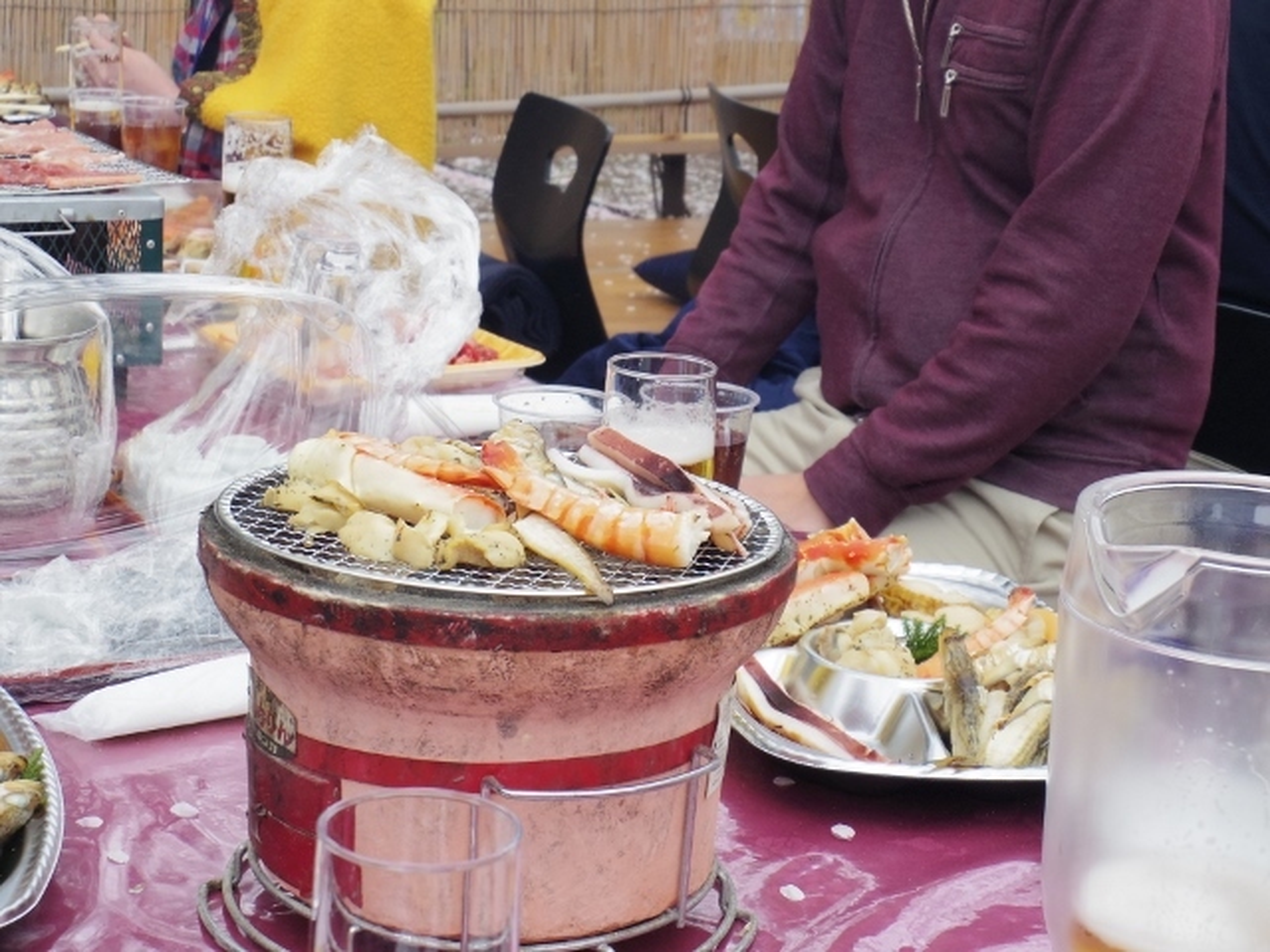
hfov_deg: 28.2
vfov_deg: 21.3
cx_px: 635
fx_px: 2531
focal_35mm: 69
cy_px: 476
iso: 320
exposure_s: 1/100
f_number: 4.5
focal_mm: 14.9
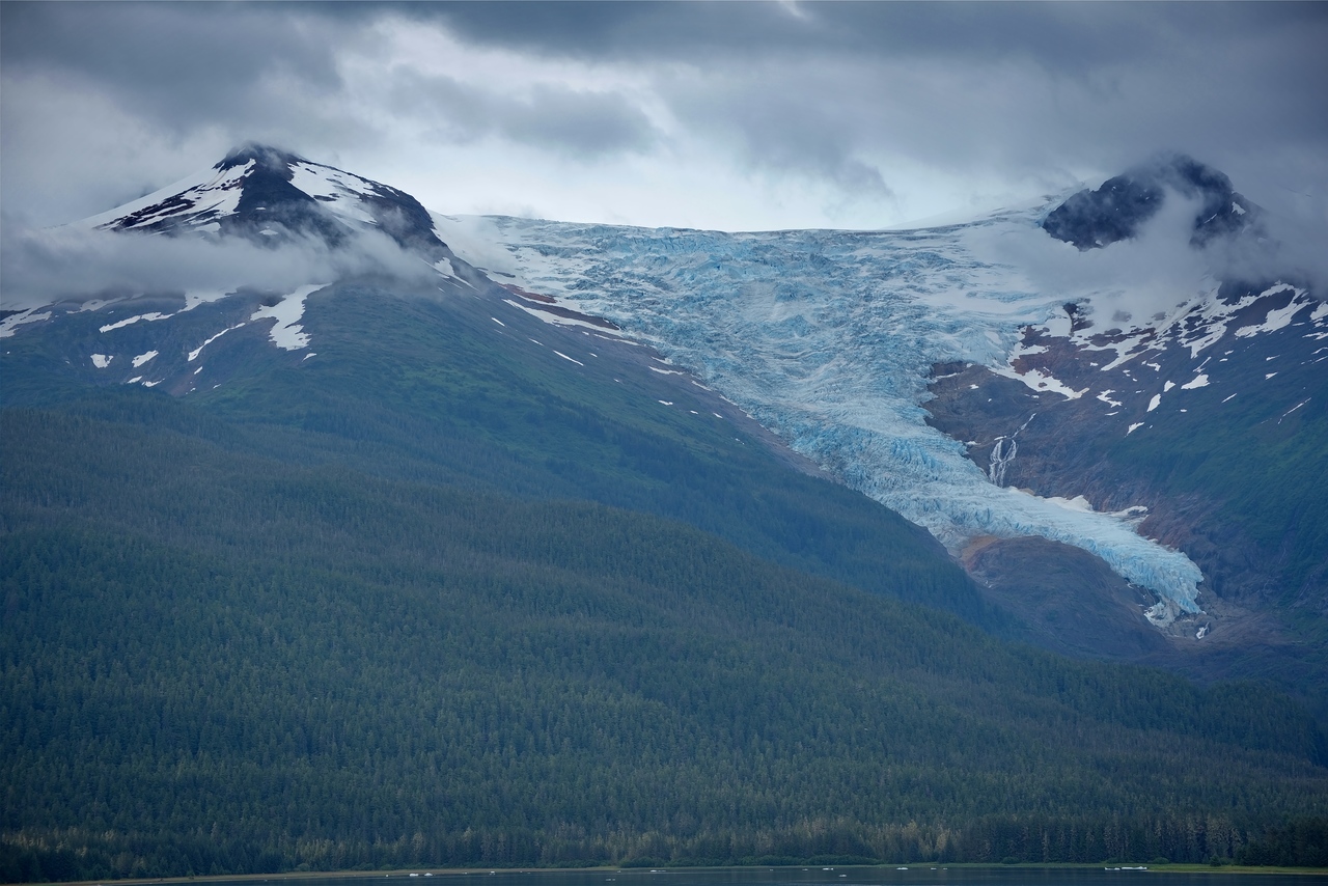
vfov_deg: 12.2
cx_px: 664
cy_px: 443
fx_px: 4132
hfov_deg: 18.3
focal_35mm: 112
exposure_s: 1/250
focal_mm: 112
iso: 100
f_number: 8
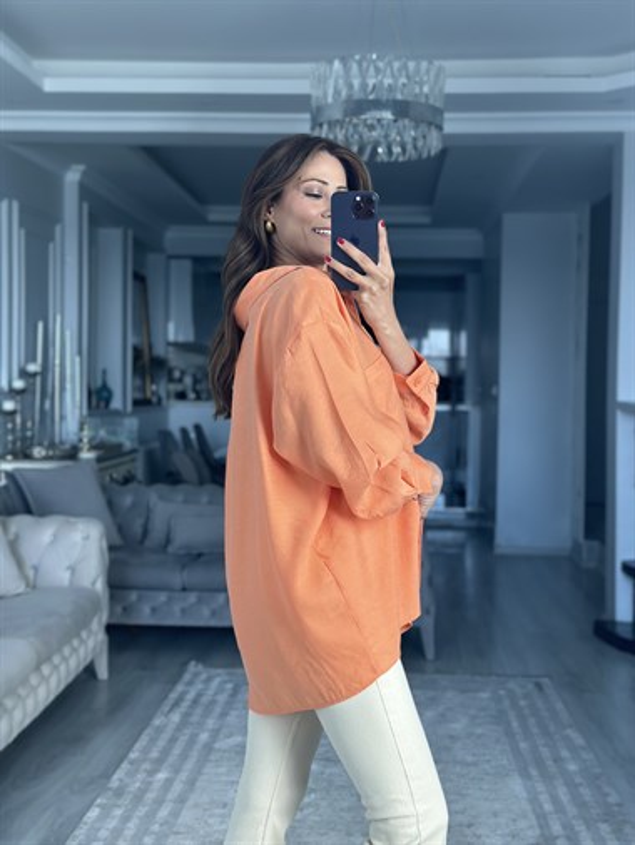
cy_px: 422
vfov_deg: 39.6
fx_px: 1173
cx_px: 318
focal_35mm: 48
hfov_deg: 30.3
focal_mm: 6.86
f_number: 1.78
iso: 125
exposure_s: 1/166
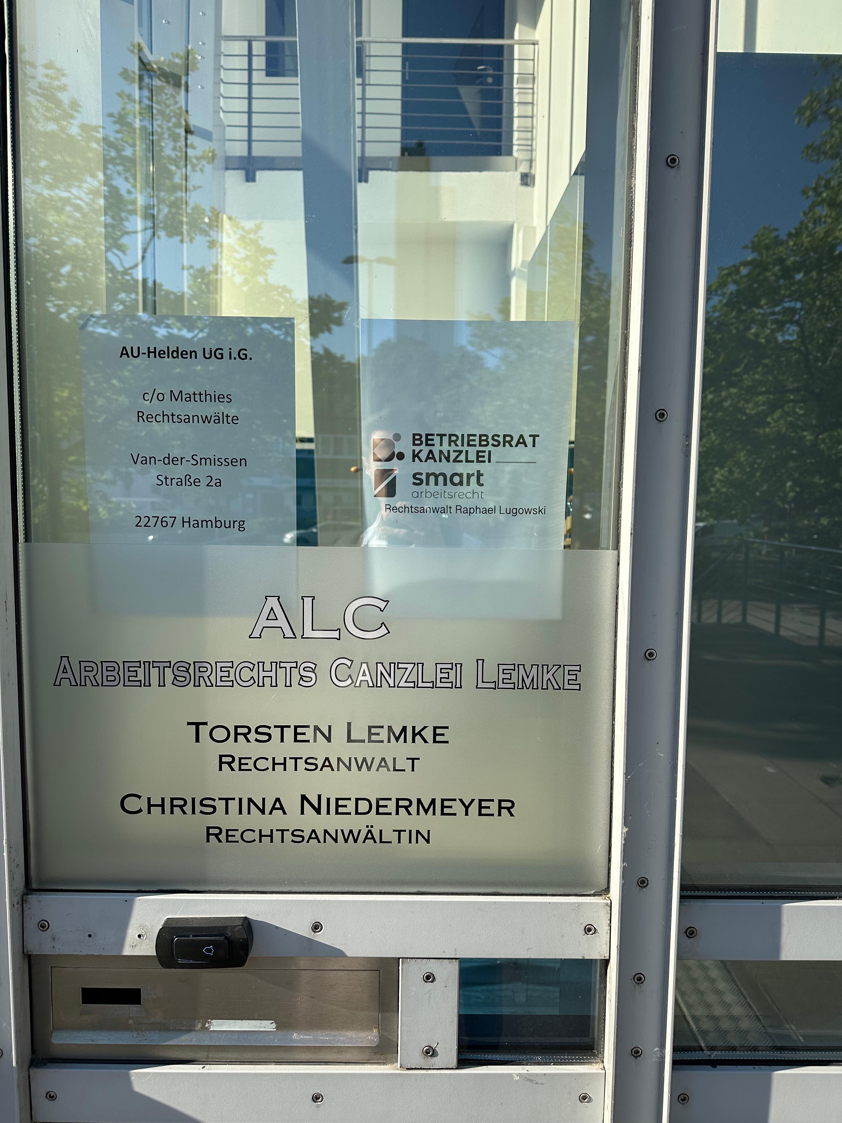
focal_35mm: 24
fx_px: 778
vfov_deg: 71.6
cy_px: 562
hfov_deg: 56.8
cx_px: 421
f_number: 1.78
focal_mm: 6.86
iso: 80
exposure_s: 1/2410
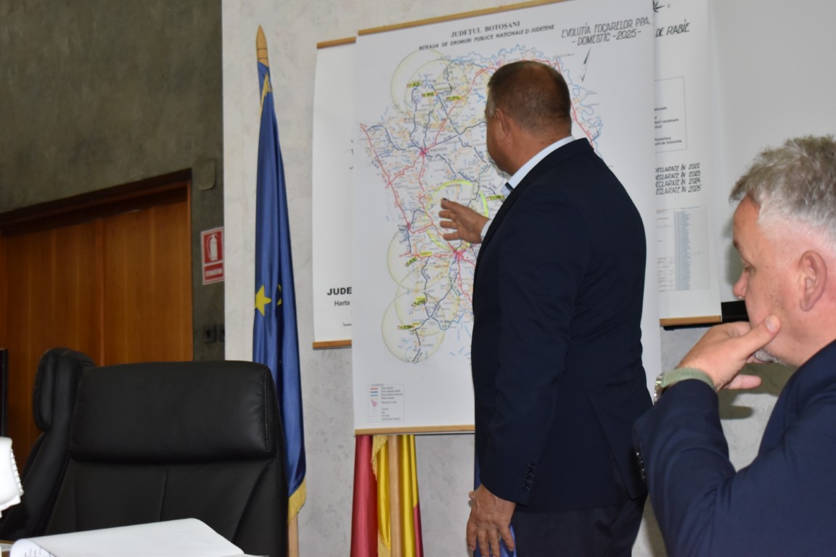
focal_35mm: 68
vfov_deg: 20.2
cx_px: 418
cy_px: 278
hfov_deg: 29.9
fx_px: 1567
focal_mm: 45
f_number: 5
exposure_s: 1/60
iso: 1000
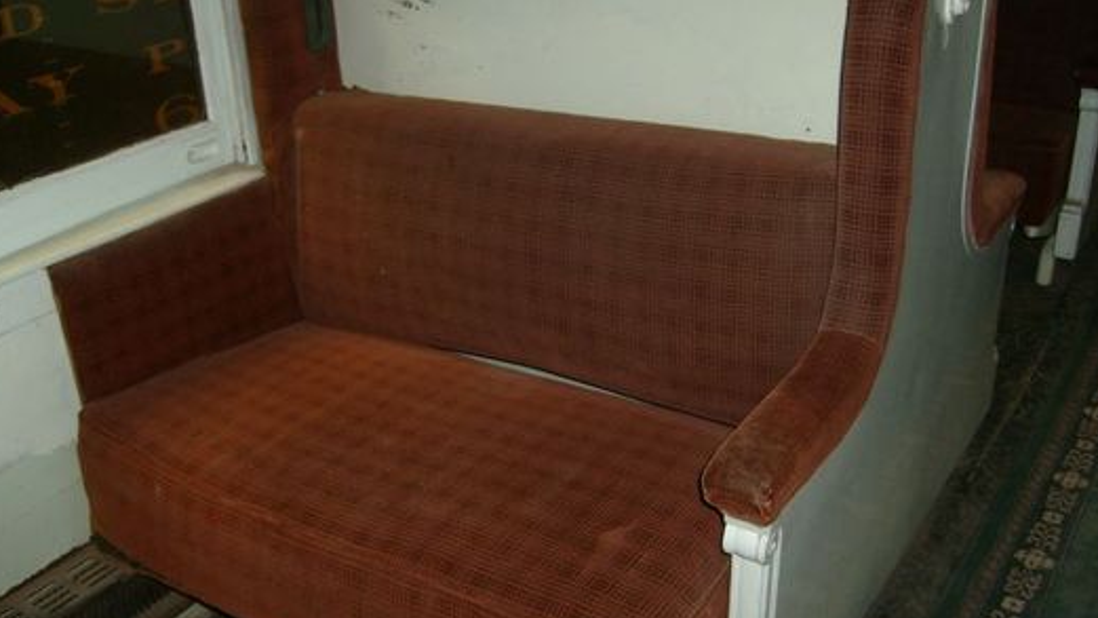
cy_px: 316
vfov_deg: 30.4
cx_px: 547
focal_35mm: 39
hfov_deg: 51.6
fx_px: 1135
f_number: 2.8
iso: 100
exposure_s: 1/45
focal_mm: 5.8
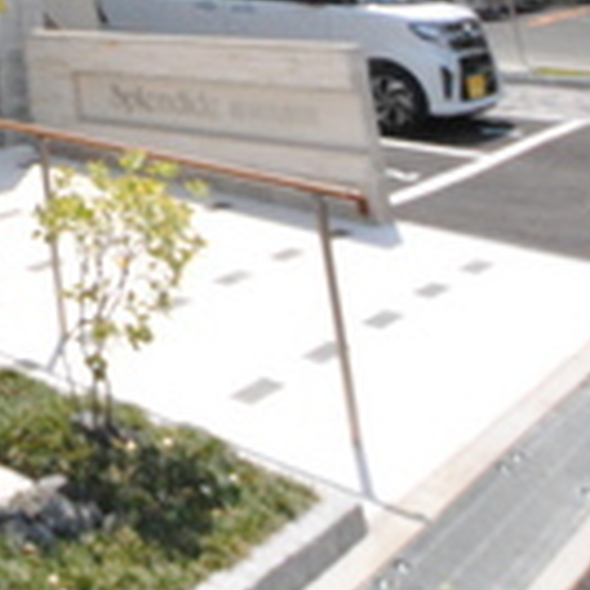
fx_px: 1004
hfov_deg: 25.9
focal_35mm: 52
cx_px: -253
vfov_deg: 24.3
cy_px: -328
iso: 1600
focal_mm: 8.5
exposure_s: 1/800
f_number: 14
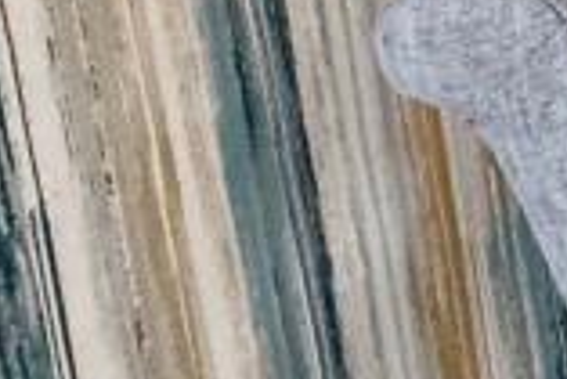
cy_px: -455
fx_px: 1498
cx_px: 1596
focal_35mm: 95
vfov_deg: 12.2
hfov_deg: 12.3
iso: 320
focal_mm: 2.22
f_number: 2.2
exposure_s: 1/99
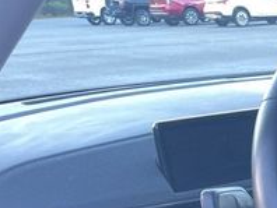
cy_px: 311
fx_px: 673
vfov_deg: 16.1
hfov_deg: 19.4
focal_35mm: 84
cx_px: 446
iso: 200
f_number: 1.6
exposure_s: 1/60
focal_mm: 4.2
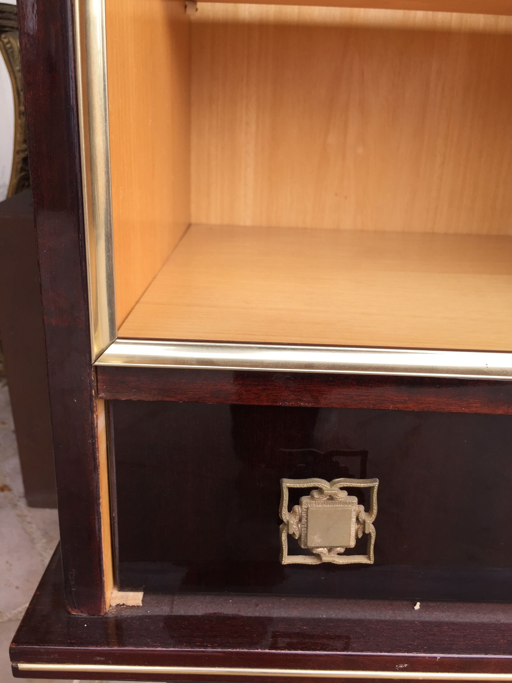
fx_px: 572
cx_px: 256
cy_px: 342
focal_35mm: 29
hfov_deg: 48.2
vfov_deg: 61.7
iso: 32
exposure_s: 1/395
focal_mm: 4.15
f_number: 2.2
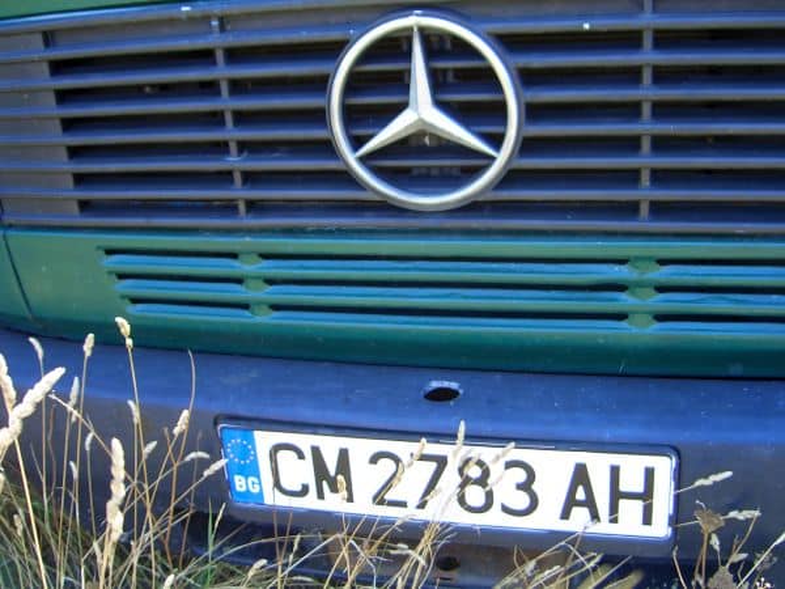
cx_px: 392
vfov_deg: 36.8
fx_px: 884
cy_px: 294
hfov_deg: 47.9
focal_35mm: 39
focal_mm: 8
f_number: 2.8
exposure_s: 1/80
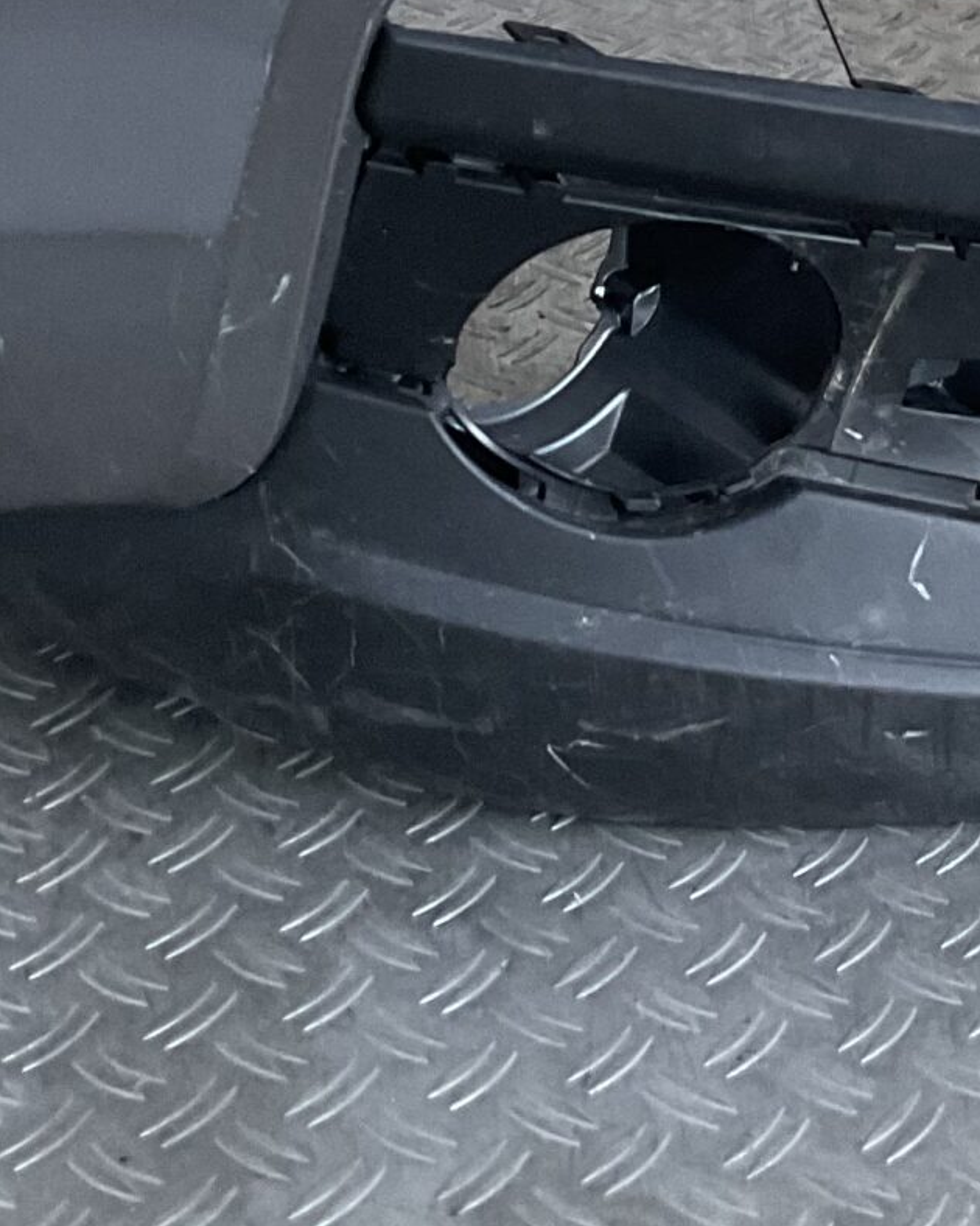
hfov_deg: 16.3
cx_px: 1044
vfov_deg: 19.9
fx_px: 3337
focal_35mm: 92
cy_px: -140
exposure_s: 1/60
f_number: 1.8
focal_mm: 3
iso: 80
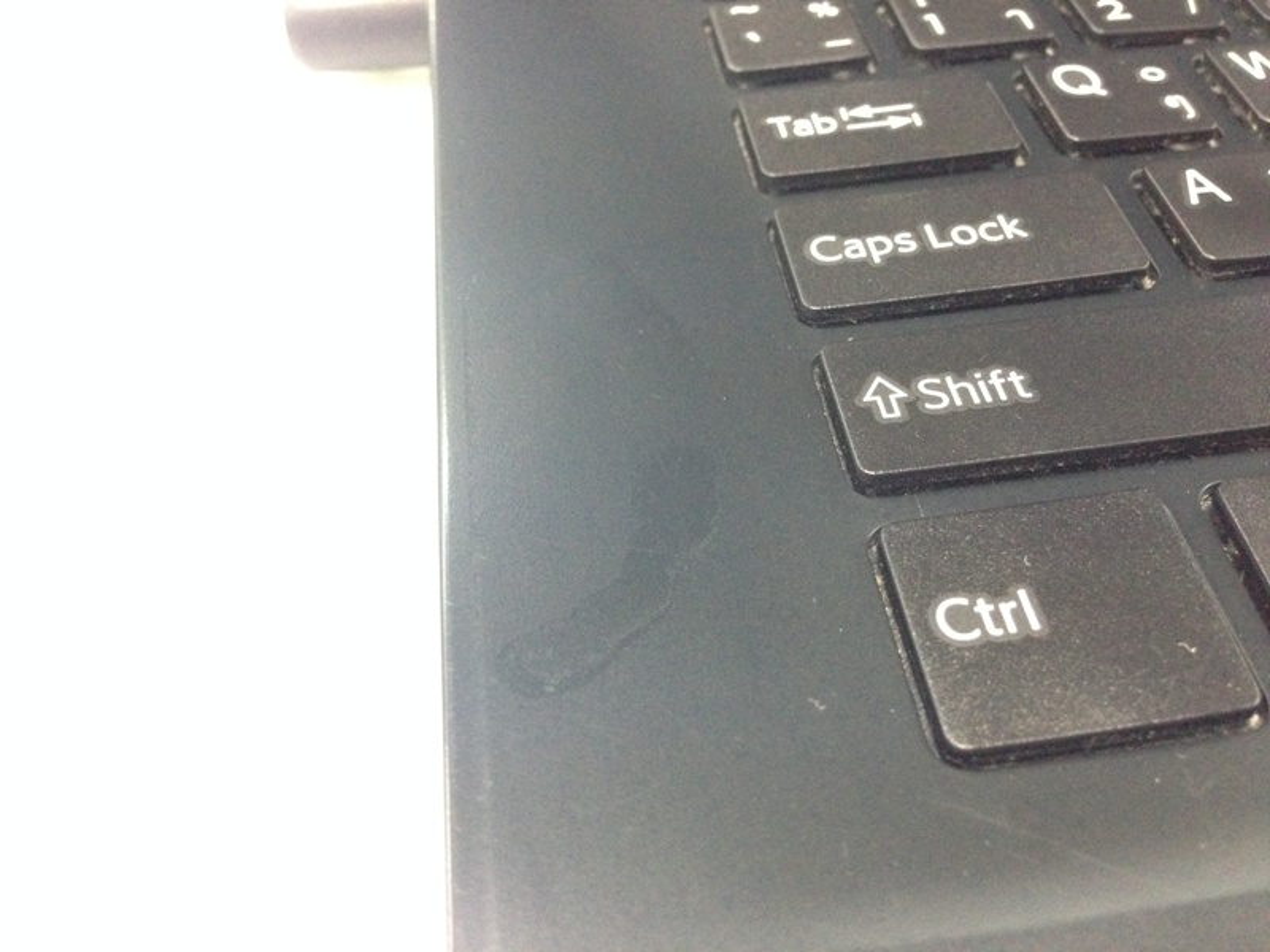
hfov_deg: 55.4
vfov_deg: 42.9
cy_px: 476
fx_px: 1211
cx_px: 635
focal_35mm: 33
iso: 640
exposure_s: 1/15
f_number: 2.4
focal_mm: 4.12
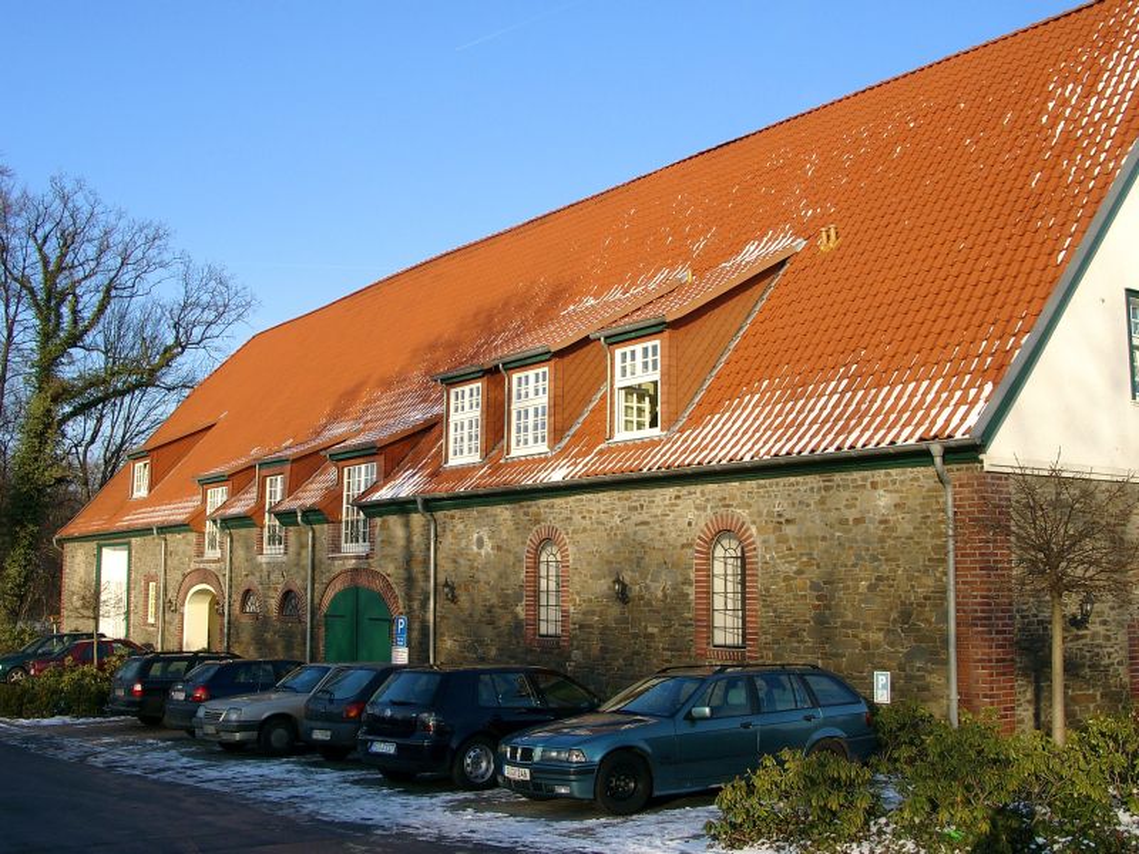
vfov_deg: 41.8
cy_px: 427
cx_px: 570
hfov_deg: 54.0
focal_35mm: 34
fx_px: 1119
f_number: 4
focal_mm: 7.13
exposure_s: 1/429
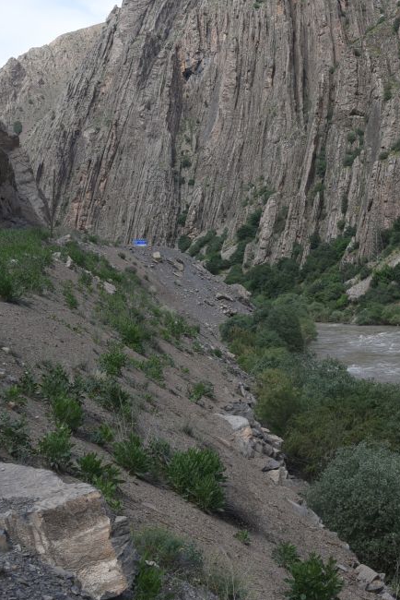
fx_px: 1665
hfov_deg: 13.5
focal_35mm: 100
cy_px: 200
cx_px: 397
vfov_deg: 20.3
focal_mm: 50
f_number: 8
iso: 125
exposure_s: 1/125
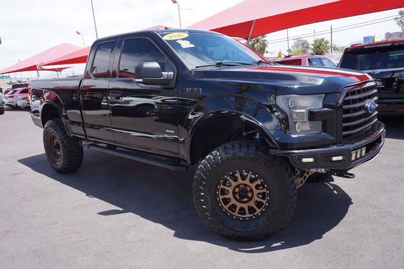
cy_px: 134
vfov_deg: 45.6
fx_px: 320
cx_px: 202
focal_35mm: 28
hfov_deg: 64.6
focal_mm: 19
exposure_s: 1/100
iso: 100
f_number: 9
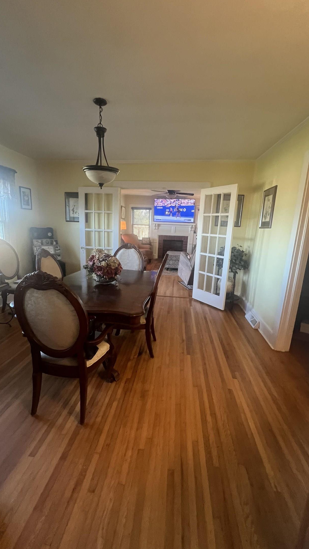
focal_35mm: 15
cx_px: 147
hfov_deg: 70.5
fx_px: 218
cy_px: 281
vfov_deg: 103.0
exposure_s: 1/60
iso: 500
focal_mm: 1.57
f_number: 1.8
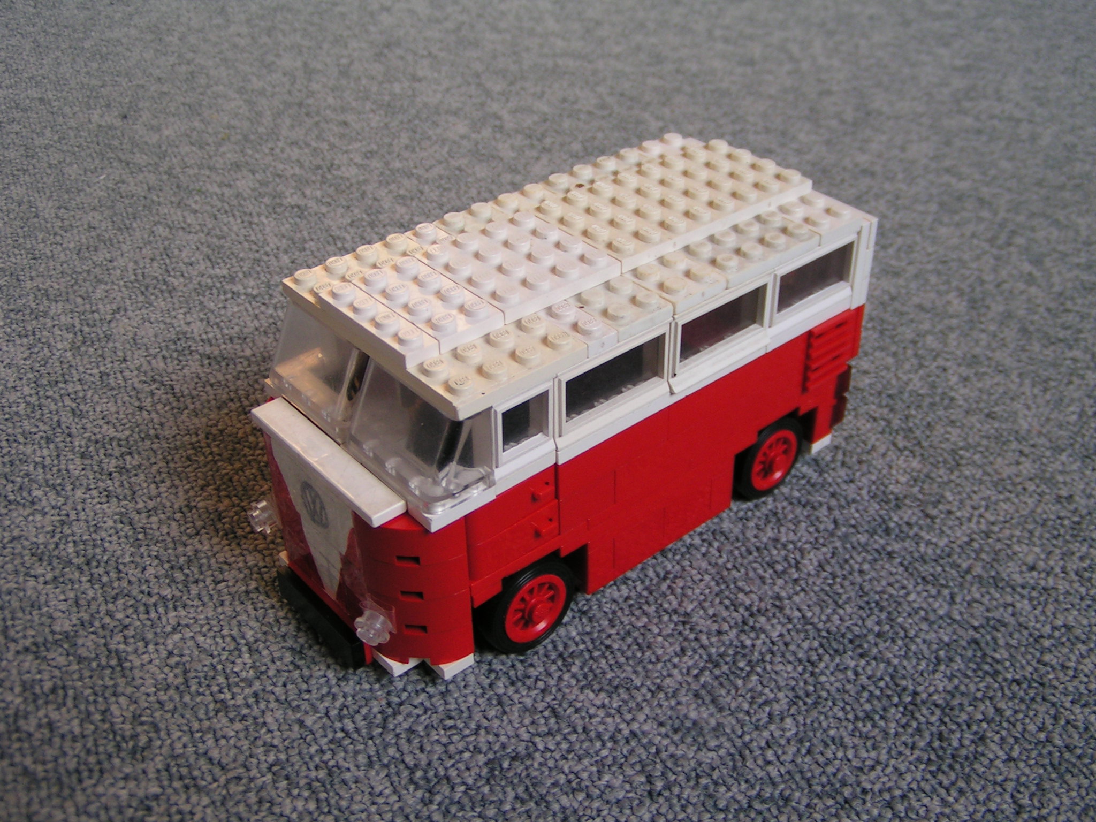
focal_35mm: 38
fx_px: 1203
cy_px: 411
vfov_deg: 37.7
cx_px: 548
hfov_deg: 49.0
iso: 50
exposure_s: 1/50
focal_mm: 5.8
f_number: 3.2
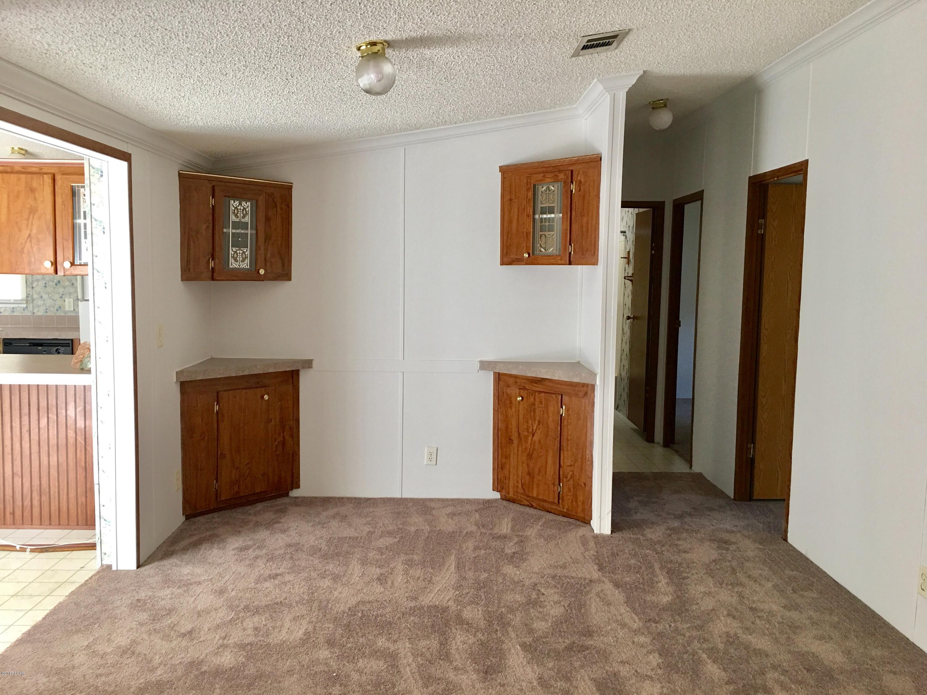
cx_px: 464
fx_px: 777
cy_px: 348
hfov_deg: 61.7
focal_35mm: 29
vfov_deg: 48.2
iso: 40
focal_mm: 4.15
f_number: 2.2
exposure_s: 1/30
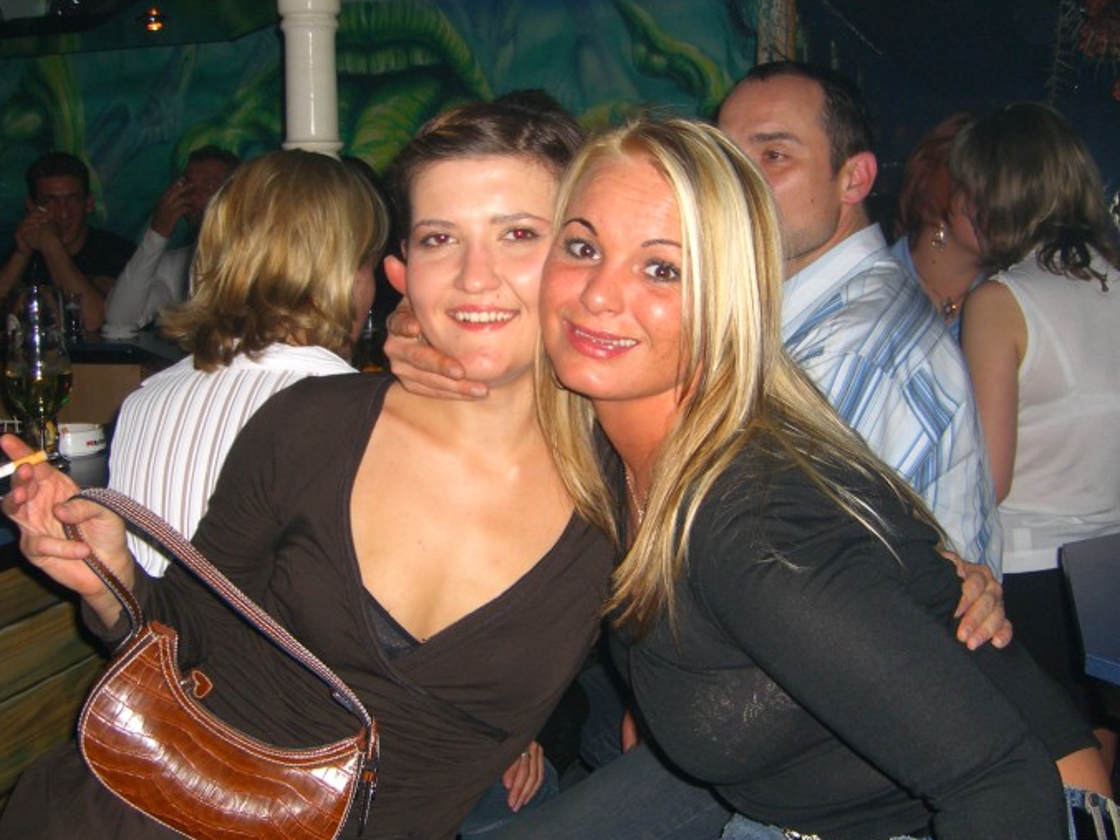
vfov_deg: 32.2
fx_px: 1456
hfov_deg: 42.1
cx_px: 535
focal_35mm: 45
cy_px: 429
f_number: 2.8
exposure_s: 1/60
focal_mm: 7.9
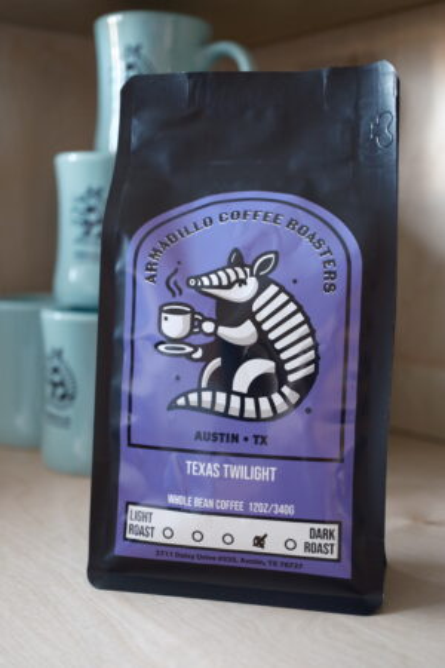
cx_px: 222
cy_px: 334
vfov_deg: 43.6
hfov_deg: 29.9
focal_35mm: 45
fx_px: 834
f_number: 2.8
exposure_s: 1/56
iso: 2000
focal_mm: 30
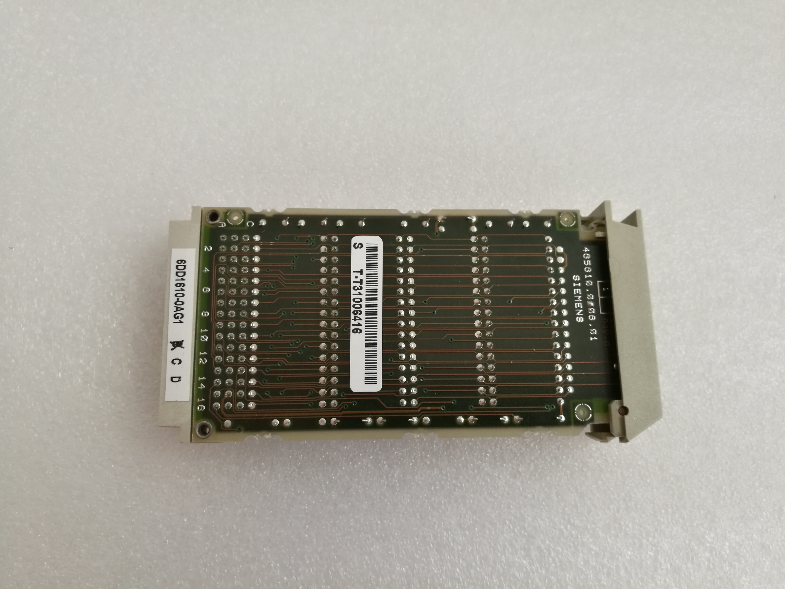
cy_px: 294
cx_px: 392
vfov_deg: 51.4
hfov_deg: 65.3
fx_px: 612
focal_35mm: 27
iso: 250
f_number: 2.2
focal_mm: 4.5
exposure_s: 1/33.3
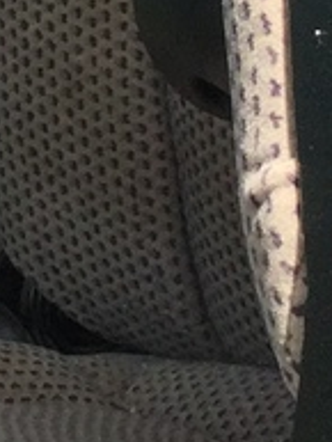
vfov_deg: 7.9
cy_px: -133
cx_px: -506
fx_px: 3155
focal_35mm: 247
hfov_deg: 5.8
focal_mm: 3.3
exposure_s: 1/578
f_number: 2.4
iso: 25
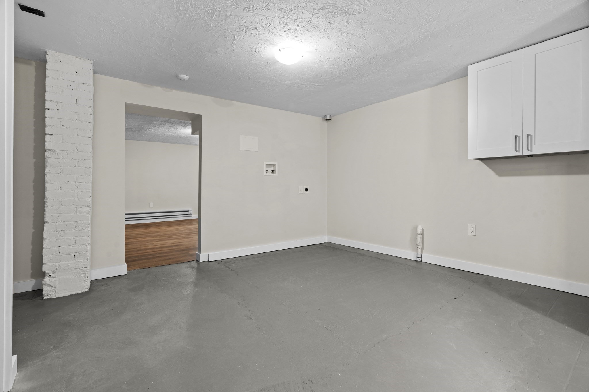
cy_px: 196
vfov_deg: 73.7
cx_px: 294
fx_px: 262
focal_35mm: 16
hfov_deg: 96.7
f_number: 9
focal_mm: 16
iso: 200
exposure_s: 6
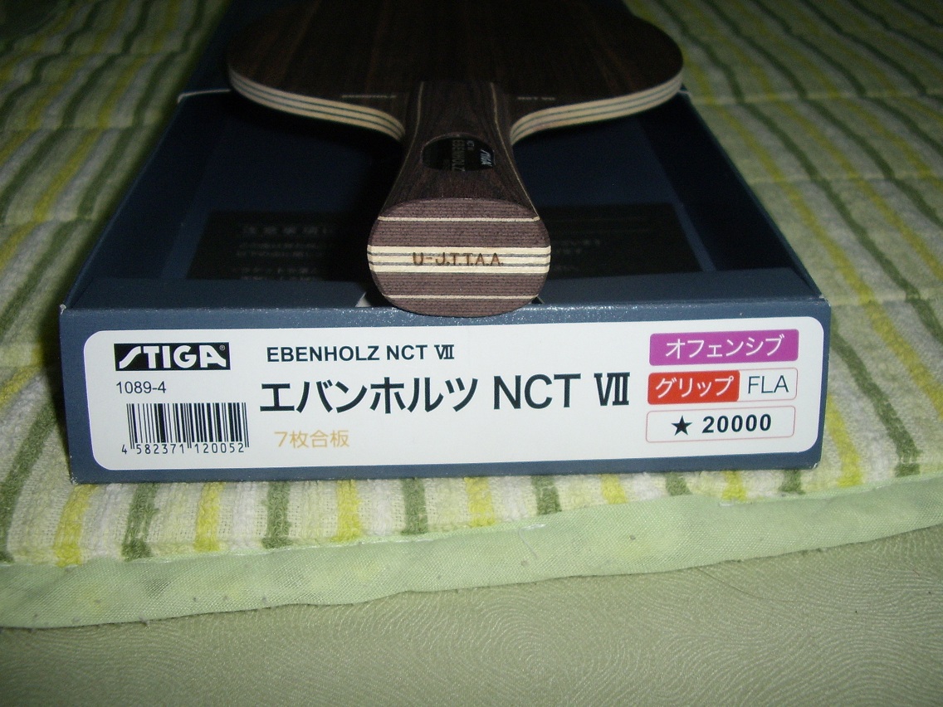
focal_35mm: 30
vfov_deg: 46.8
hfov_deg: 60.0
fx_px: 817
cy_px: 354
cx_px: 472
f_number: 2.9
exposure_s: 1/30
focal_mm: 5.8
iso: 141
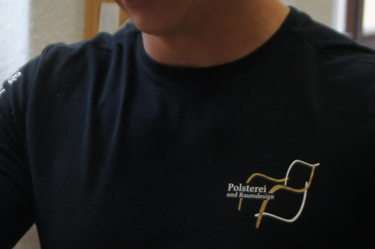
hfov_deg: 12.0
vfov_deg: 8.0
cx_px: 89
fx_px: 1779
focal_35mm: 171
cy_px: 186
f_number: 4
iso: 320
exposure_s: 1/50
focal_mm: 30
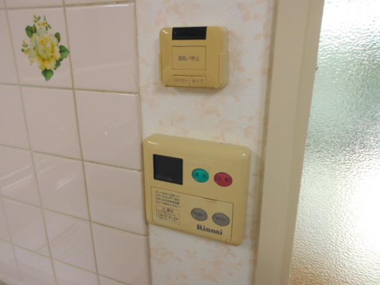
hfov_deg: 67.3
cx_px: 190
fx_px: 285
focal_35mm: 26
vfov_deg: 53.1
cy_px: 142
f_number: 3.2
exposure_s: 1/30
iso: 220
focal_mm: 4.6
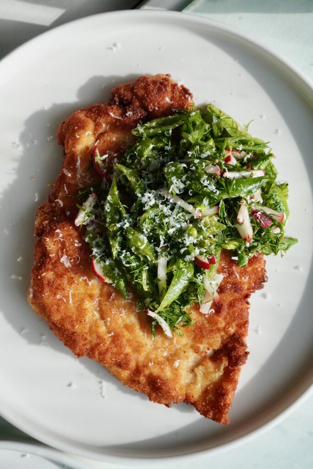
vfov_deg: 46.4
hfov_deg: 31.9
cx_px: 156
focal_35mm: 42
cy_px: 234
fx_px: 548
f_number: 7.1
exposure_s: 1/4000
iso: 2500
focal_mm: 28
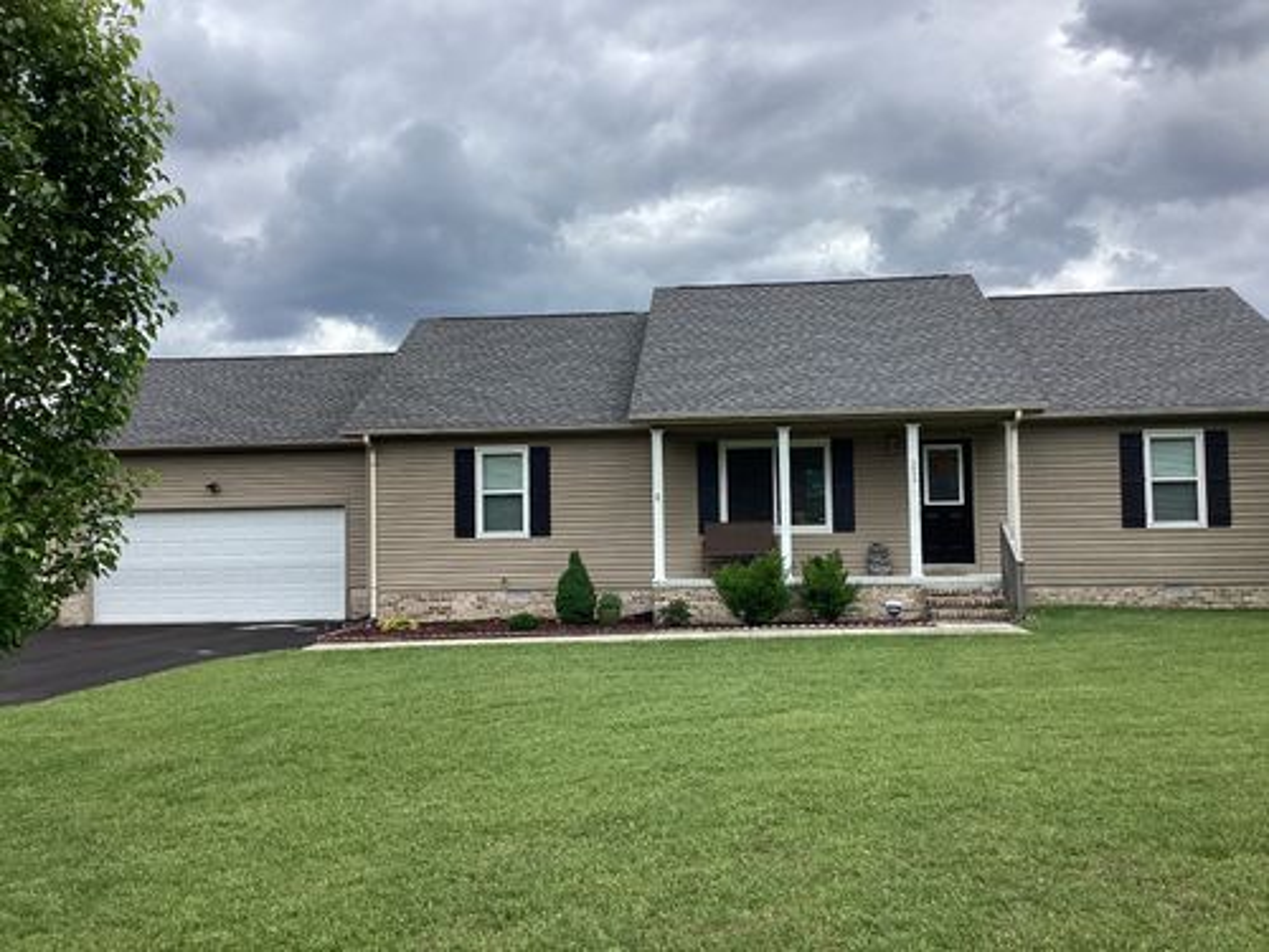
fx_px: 1136
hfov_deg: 58.4
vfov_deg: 45.4
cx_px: 634
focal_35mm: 31
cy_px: 476
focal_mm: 3.3
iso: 25
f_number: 2.4
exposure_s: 1/684
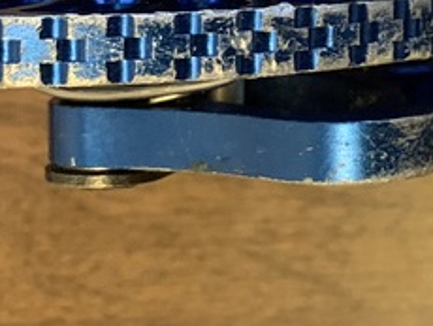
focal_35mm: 113
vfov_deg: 12.7
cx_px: 608
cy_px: -107
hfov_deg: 16.2
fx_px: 1415
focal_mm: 4.25
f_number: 1.8
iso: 400
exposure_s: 1/30
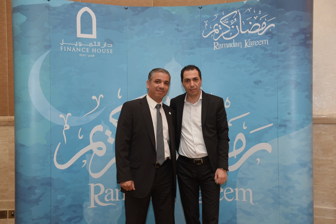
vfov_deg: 30.5
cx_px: 168
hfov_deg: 44.5
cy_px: 112
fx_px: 411
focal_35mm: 44
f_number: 3.5
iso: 1250
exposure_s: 1/80
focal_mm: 44
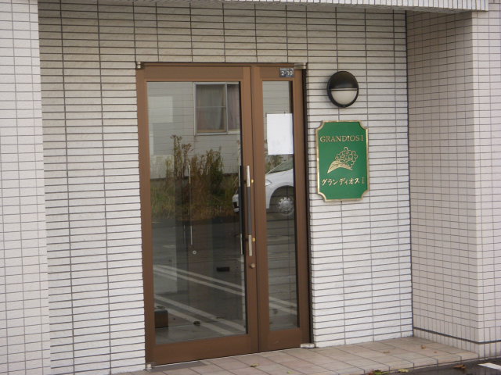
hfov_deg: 25.7
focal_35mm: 76
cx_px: 250
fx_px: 1100
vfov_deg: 19.4
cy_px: 188
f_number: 3.8
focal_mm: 12.6
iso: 100
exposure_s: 1/60
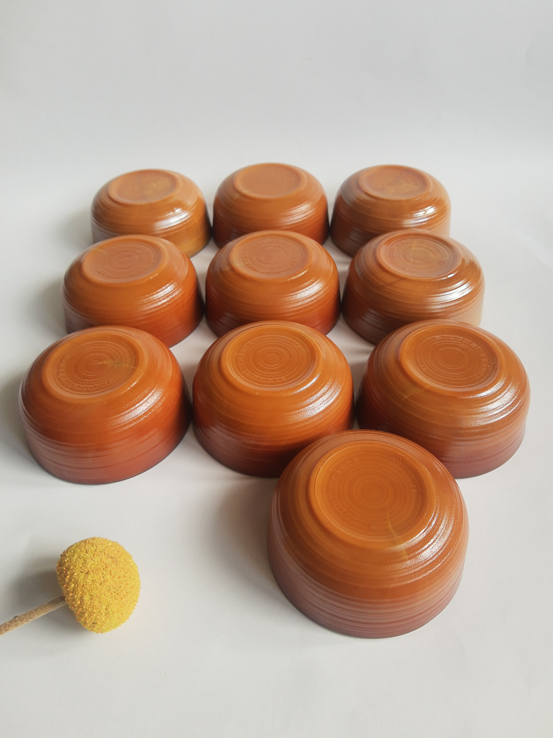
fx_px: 554
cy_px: 369
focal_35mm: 26
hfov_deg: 53.1
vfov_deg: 67.3
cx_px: 276
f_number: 1.8
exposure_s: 1/100
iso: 48
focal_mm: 3.95
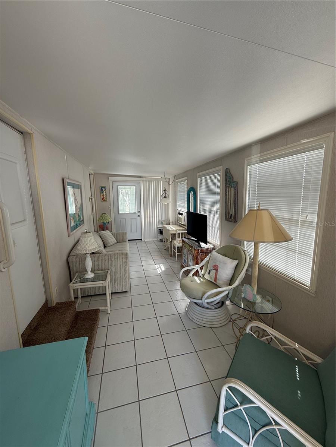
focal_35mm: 14
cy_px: 224
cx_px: 168
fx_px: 181
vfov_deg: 102.1
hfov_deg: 85.7
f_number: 2.2
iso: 64
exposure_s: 1/107
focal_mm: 2.22
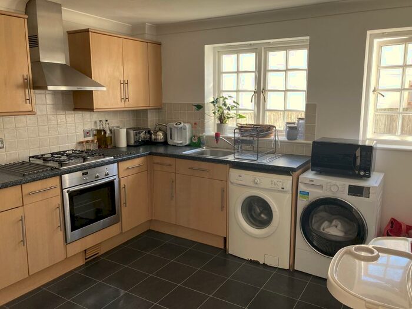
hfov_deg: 63.4
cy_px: 154
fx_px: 333
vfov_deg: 49.7
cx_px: 206
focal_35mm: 28
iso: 64
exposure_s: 1/121
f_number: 1.8
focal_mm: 3.99
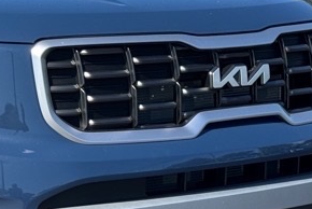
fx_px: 1527
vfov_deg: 7.8
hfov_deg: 11.3
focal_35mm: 176
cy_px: 81
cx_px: -113
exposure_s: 1/2415
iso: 64
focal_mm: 6.76
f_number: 1.78
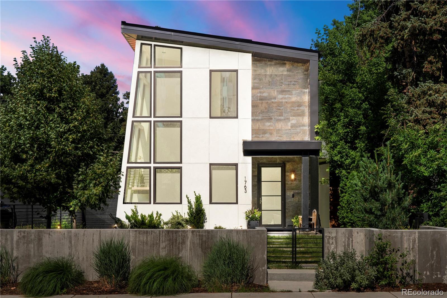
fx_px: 608
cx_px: 224
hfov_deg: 40.4
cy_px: 149
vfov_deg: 27.5
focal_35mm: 49
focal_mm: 49
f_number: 11
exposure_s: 1/2000
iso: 800
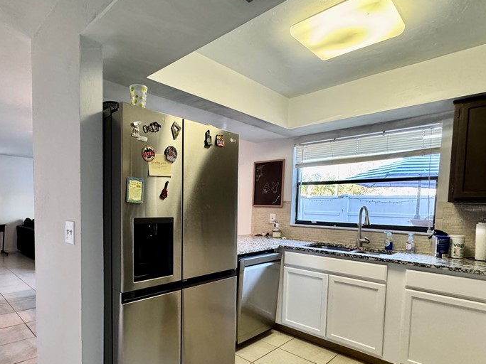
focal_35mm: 21
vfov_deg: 62.7
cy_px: 223
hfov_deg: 77.5
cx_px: 181
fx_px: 295
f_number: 2.2
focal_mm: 2.22
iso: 500
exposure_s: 1/60
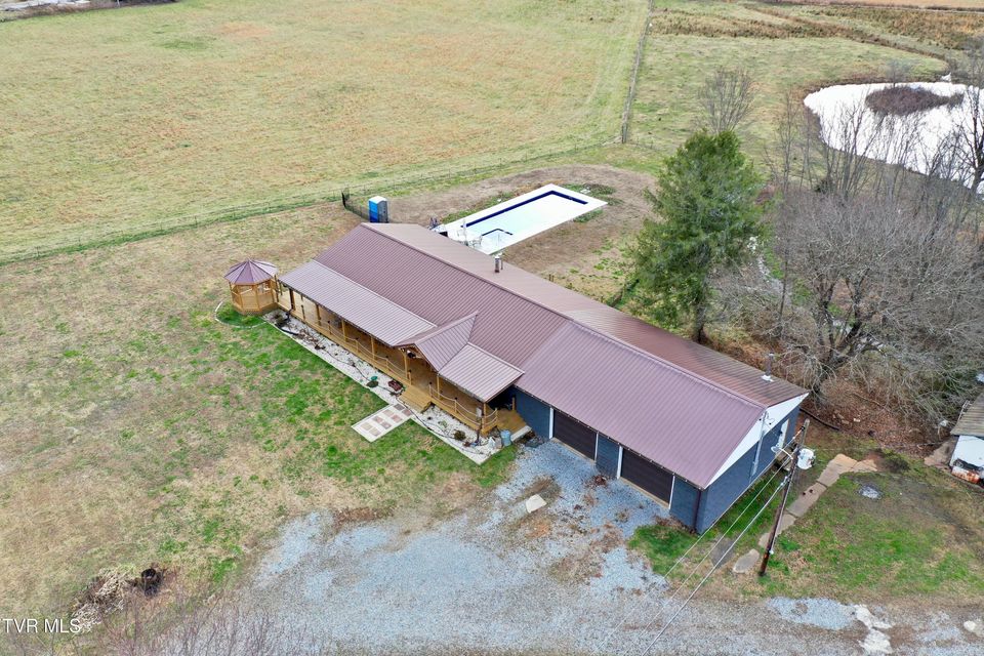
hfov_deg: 65.5
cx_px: 492
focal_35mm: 28
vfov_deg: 46.4
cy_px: 328
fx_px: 765
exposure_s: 1/120
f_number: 4
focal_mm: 10.26
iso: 100
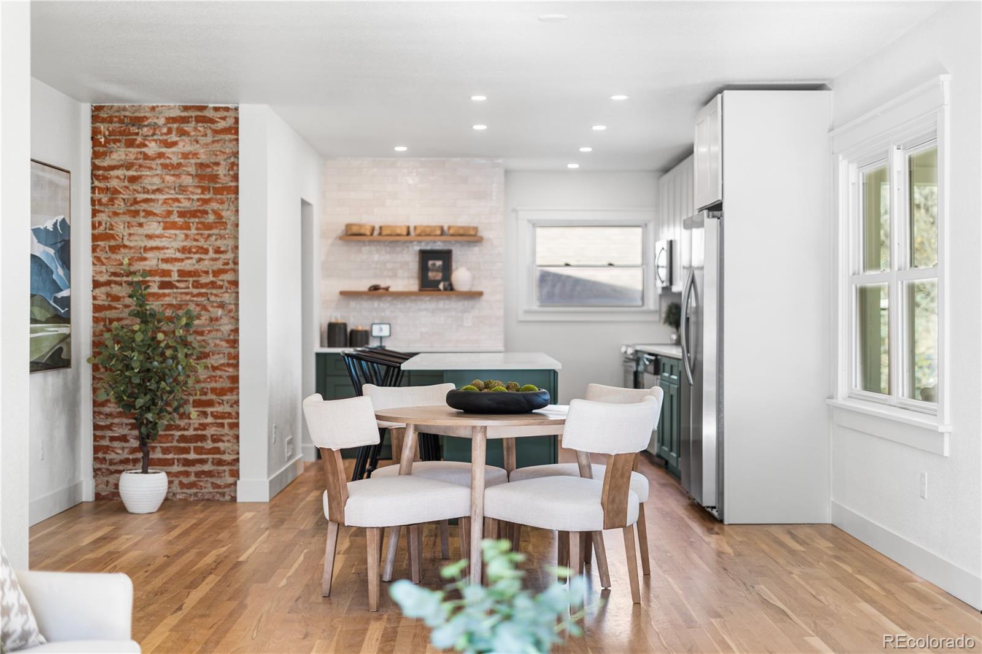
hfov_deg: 39.6
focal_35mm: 50
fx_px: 1364
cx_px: 491
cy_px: 327
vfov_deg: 27.0
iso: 100
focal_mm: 50
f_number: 1.8
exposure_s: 1/60
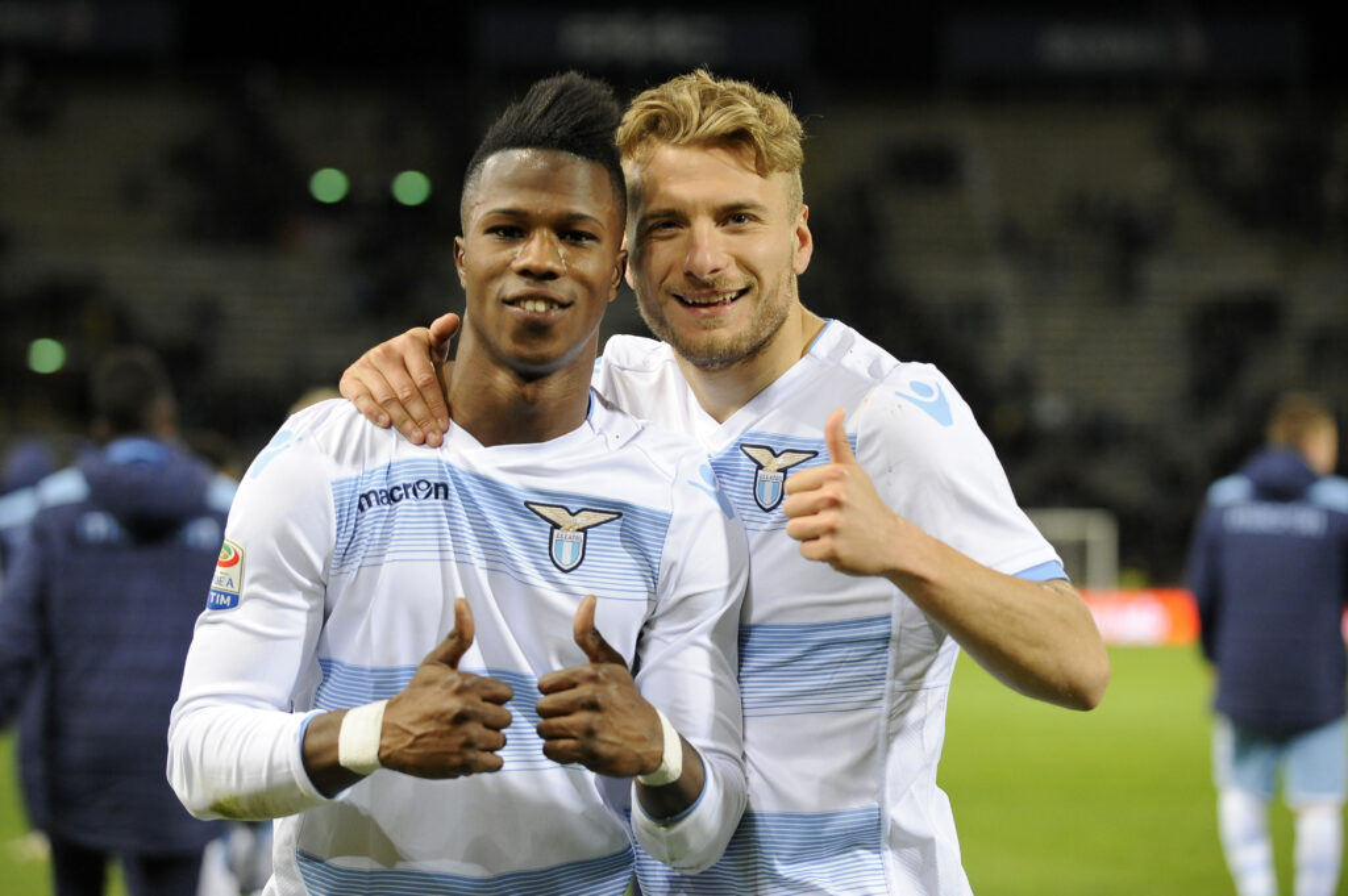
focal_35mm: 105
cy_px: 448
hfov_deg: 19.5
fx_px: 3928
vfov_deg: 13.0
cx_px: 674
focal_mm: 105
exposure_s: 1/500
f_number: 3.5
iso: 2000
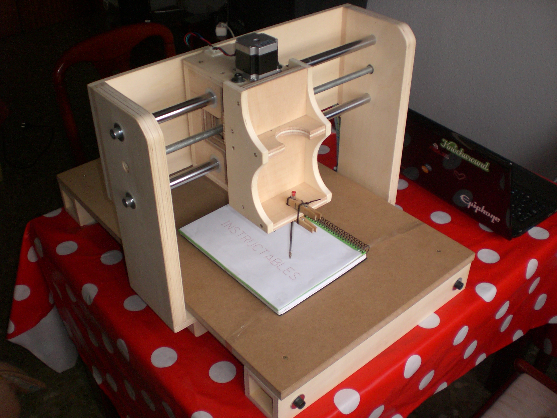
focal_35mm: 38
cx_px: 278
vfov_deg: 37.7
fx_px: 611
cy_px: 209
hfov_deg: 49.0
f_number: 3.1
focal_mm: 6.3
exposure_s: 1/125
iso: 200
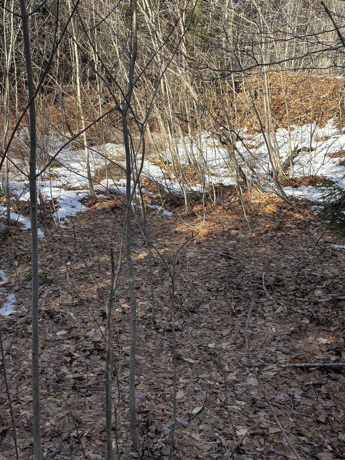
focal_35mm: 43
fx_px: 571
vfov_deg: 42.3
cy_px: 106
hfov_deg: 33.5
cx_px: 143
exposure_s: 1/1178
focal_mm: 5.96
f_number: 1.6
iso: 50
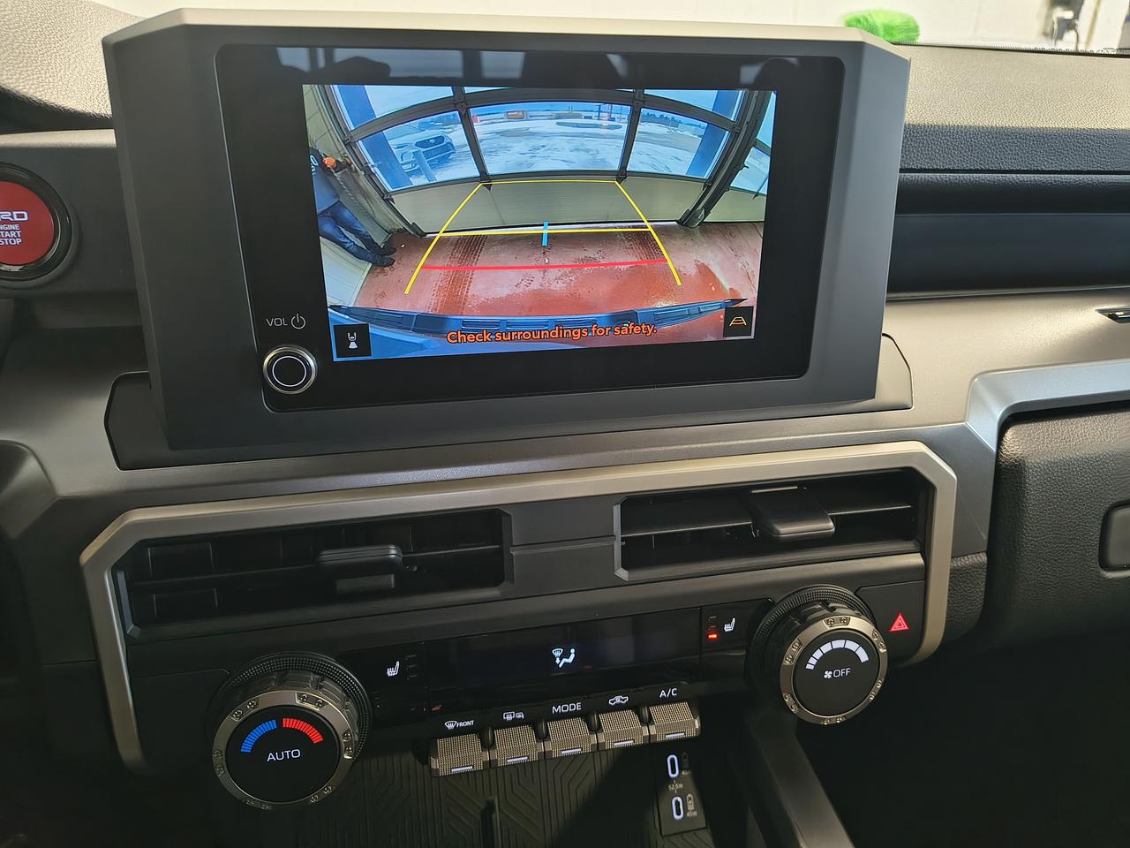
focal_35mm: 24
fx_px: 783
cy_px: 424
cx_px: 565
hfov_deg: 71.6
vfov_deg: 56.8
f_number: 1.8
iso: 879
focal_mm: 5.56
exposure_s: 1/60
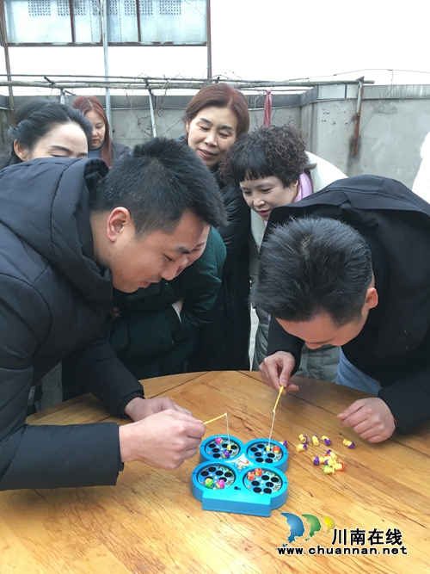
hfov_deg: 48.2
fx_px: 480
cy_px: 287
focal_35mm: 29
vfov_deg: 61.7
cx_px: 215
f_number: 2.2
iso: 100
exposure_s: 1/33
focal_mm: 4.15
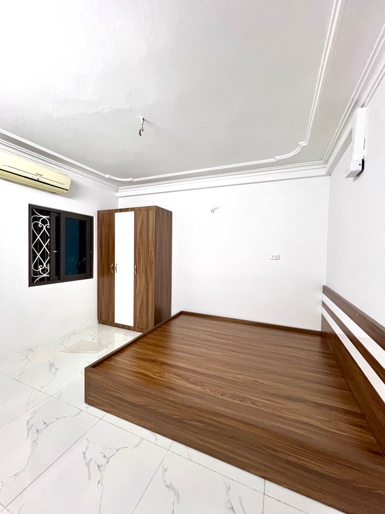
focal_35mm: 13
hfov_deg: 89.9
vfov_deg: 106.2
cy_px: 257
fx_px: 193
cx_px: 192
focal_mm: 1.57
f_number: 1.8
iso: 250
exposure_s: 1/100
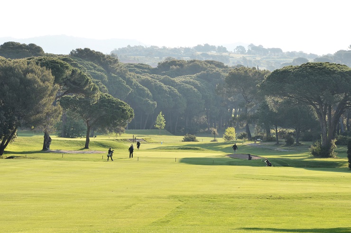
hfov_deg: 11.8
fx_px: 1693
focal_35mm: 174
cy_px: 116
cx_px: 176
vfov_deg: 7.9
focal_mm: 116
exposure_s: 1/160
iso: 320
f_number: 14
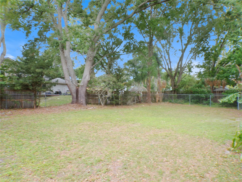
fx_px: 168
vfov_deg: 56.8
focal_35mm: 24
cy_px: 91
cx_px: 121
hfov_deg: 71.6
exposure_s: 1/70
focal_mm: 4.3
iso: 100
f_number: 4.4
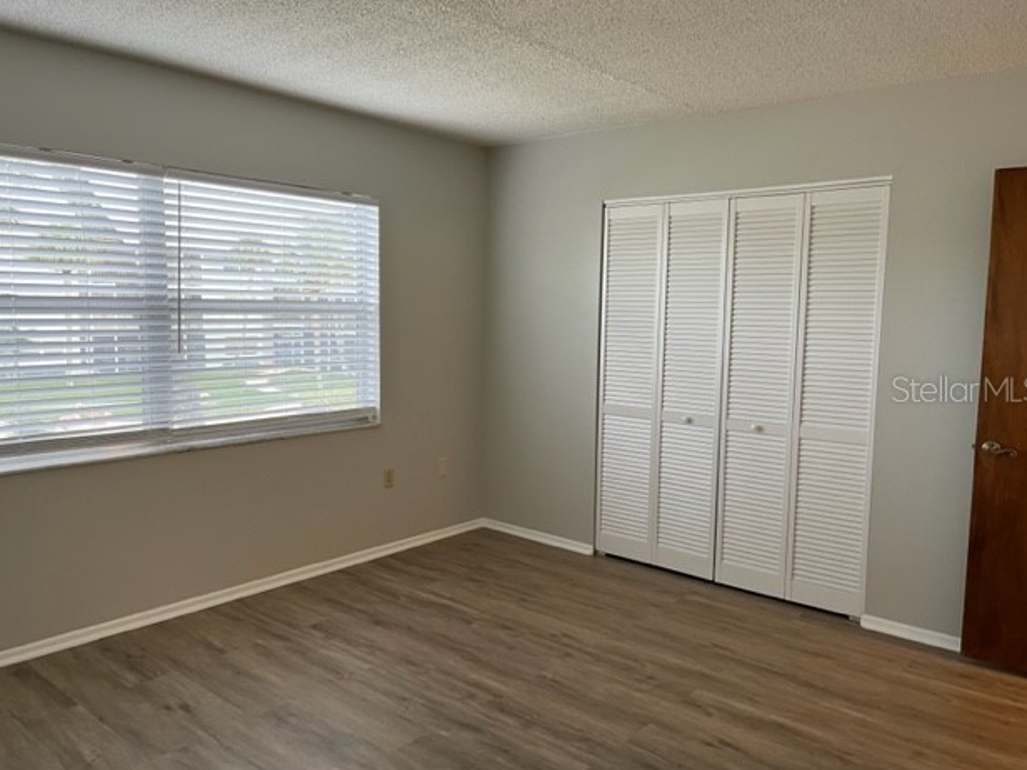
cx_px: 515
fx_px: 801
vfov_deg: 51.4
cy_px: 388
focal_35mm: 27
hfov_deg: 65.3
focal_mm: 5.1
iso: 100
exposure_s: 1/60
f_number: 1.6
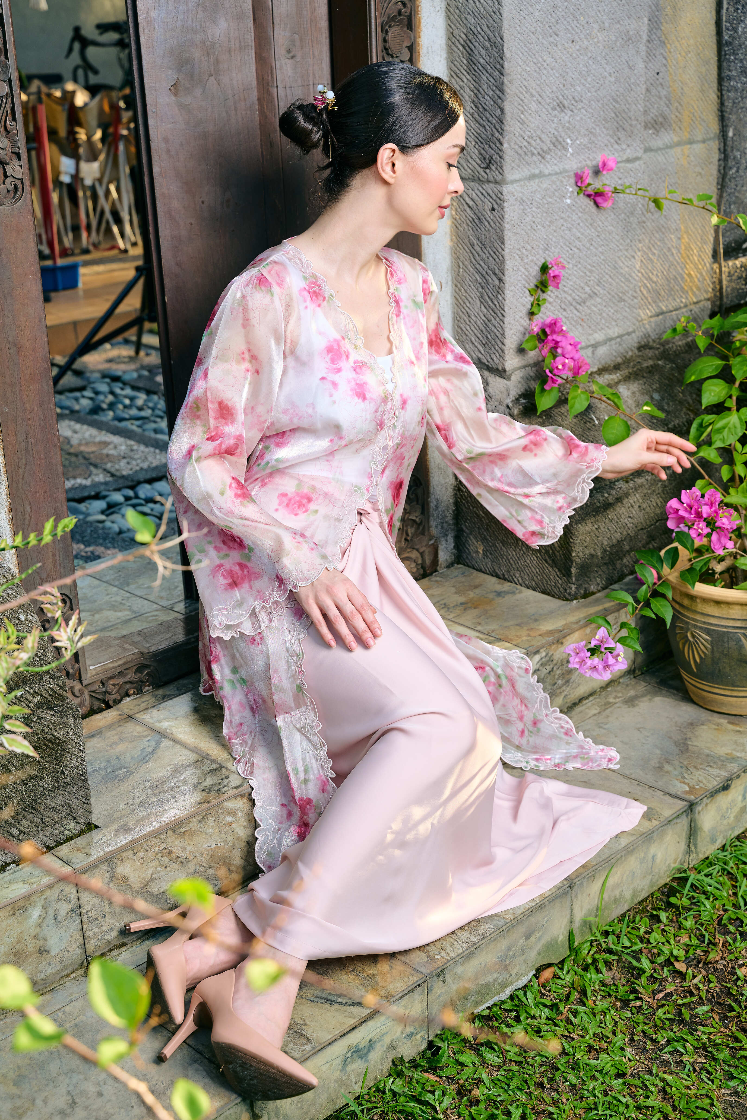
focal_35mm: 47
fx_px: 1463
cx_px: 374
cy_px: 560
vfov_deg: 41.9
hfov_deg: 28.6
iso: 320
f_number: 5
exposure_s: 1/160
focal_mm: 47
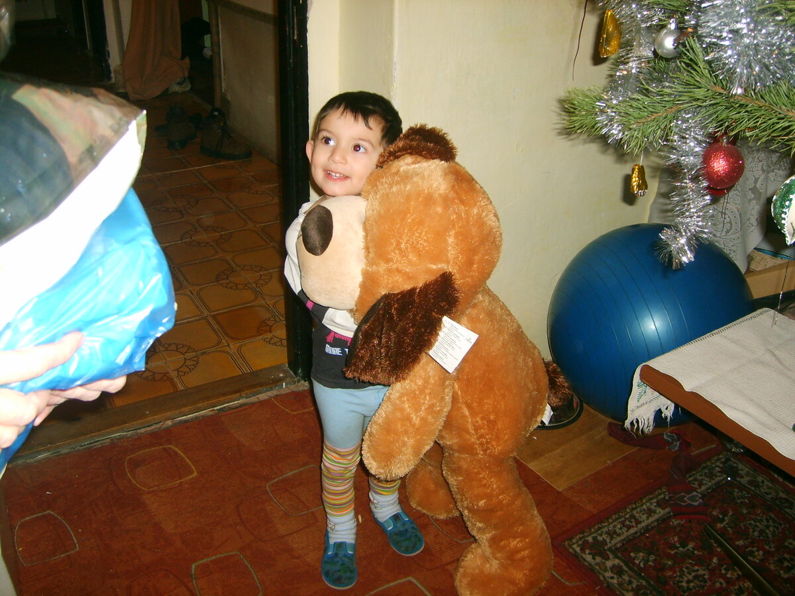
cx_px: 398
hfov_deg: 52.6
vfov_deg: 40.7
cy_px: 298
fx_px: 804
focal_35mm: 35
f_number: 2.8
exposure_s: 1/30
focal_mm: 5.8
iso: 100
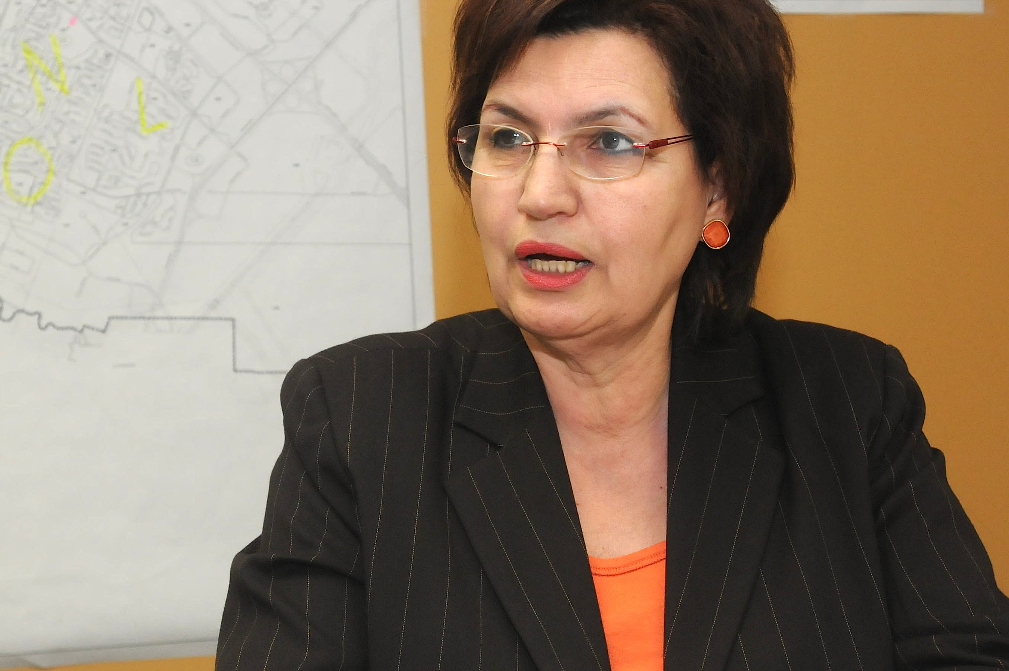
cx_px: 351
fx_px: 1596
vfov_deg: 23.7
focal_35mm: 57
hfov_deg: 34.8
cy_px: 361
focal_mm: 24
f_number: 6.3
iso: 800
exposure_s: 1/80
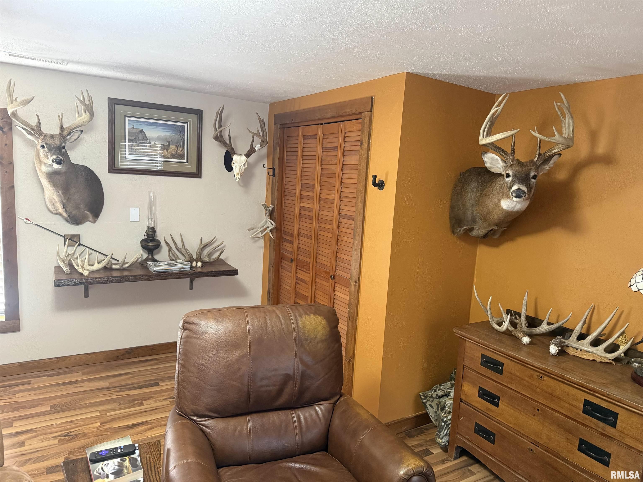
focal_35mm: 24
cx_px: 322
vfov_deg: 56.8
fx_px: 446
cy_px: 241
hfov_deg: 71.6
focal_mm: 6.76
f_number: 1.78
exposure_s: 1/60
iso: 500
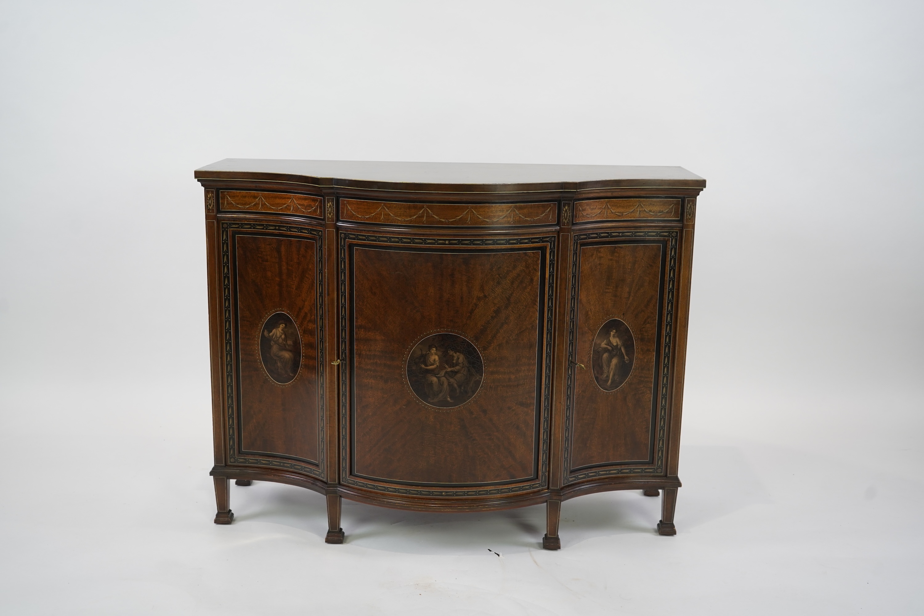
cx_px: 462
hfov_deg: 49.6
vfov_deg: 34.2
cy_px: 308
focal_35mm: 39
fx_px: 1001
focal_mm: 39
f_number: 5
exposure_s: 1/60
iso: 400
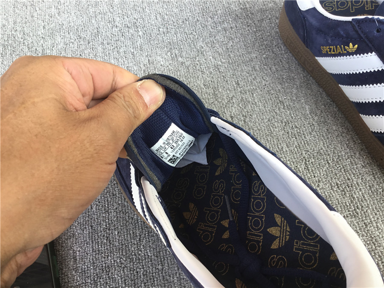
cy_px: 144
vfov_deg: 45.4
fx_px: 344
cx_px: 192
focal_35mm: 31
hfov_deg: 58.4
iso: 25
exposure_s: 1/100
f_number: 2.4
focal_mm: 3.3
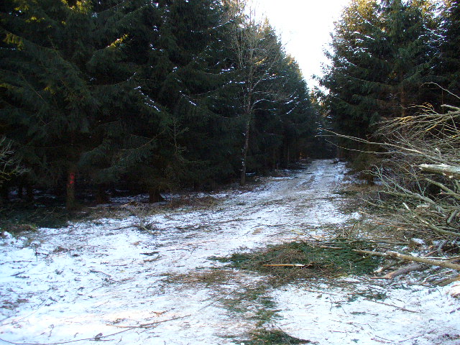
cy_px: 172
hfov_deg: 50.1
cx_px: 230
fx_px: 492
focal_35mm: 37
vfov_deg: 38.7
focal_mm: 6.1
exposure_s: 1/125
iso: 200
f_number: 2.8
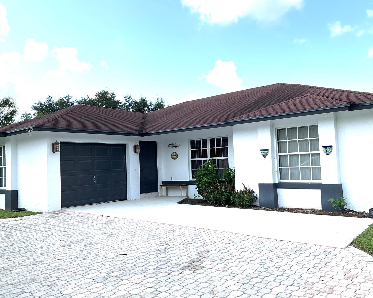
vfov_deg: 47.1
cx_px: 198
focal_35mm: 31
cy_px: 147
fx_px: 342
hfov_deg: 57.1
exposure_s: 1/1786
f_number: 1.8
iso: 25
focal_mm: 3
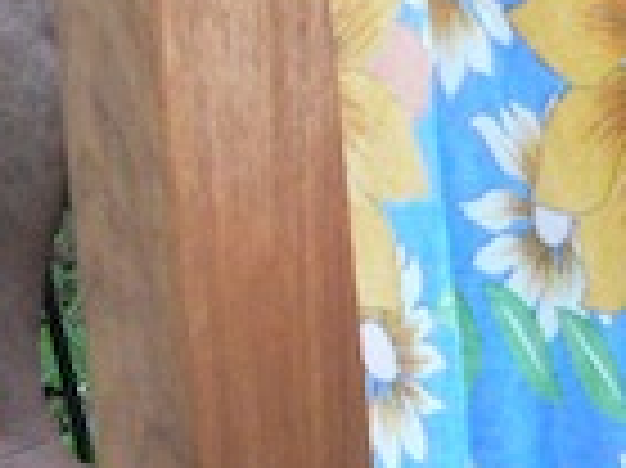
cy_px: -274
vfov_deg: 2.8
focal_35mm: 521
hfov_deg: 3.8
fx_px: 9414
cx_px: -509
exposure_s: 1/100
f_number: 3.7
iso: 400
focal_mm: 18.8
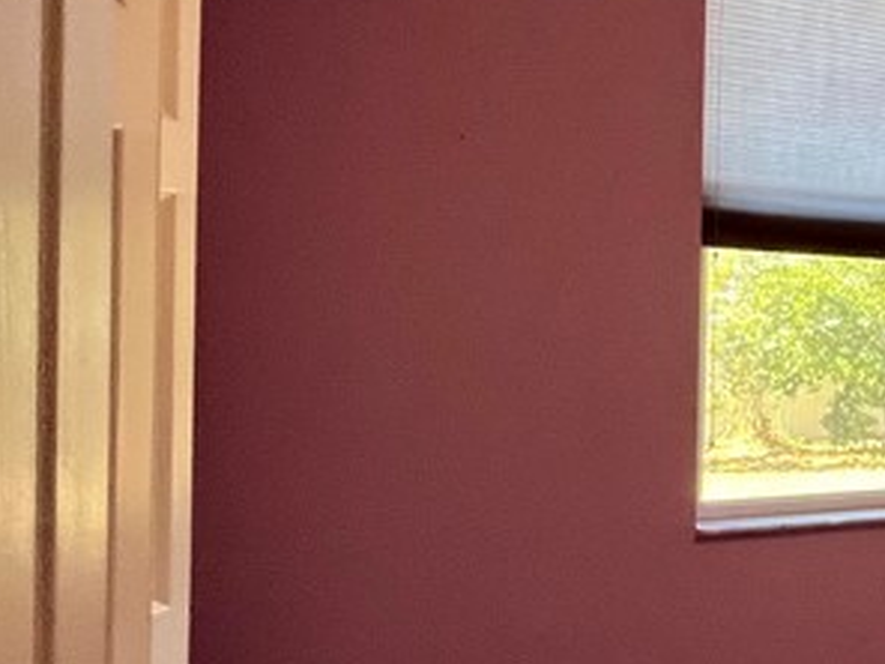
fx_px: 1150
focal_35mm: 45
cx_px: 1226
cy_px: 338
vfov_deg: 32.2
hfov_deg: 30.3
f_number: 1.8
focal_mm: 1.57
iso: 125
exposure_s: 1/60
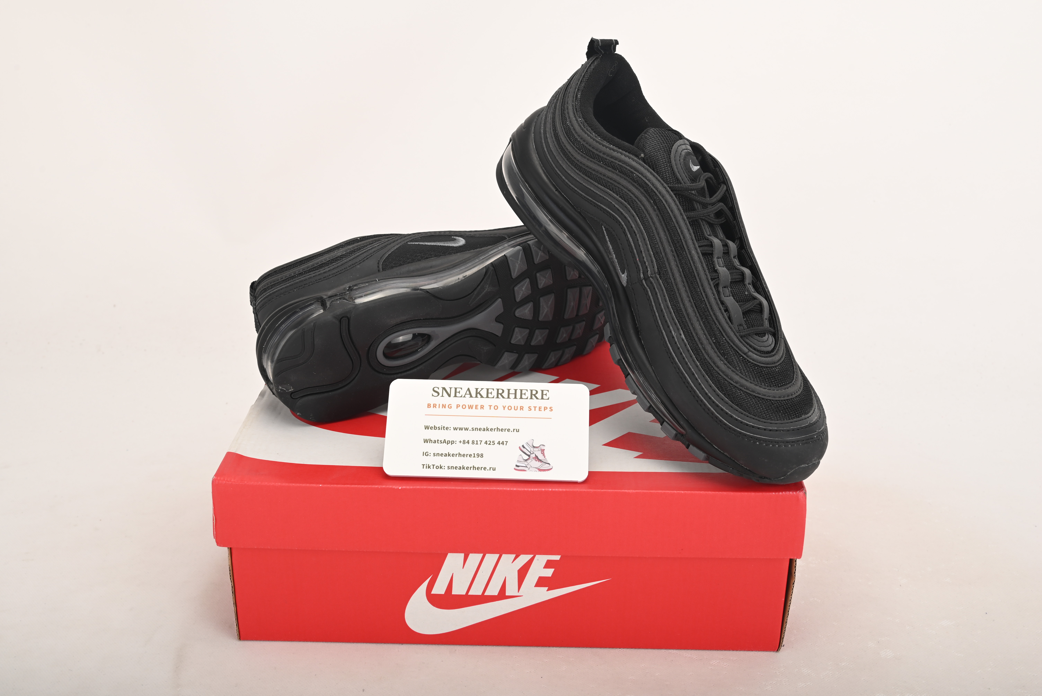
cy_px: 348
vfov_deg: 35.1
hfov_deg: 50.7
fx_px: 1100
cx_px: 521
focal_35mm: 38
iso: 100
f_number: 11
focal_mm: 38
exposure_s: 1/200
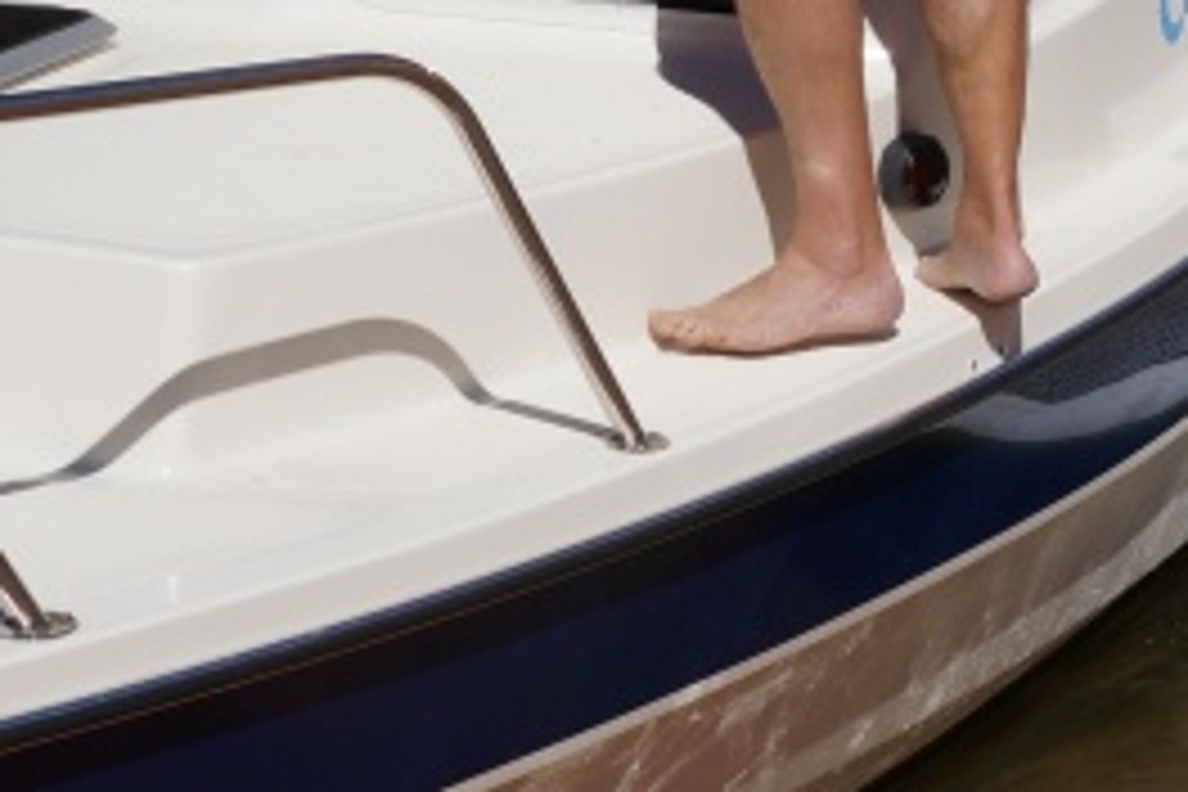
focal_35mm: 109
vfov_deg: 12.3
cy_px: -99
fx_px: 3597
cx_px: 1584
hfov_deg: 17.5
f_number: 9
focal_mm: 24
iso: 100
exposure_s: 1/400
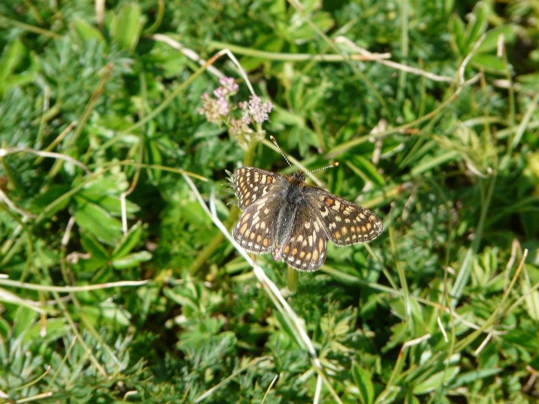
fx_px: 7848
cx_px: 270
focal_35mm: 504
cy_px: 202
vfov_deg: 3.0
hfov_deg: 3.9
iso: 125
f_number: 5.6
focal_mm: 82.8
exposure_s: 1/500
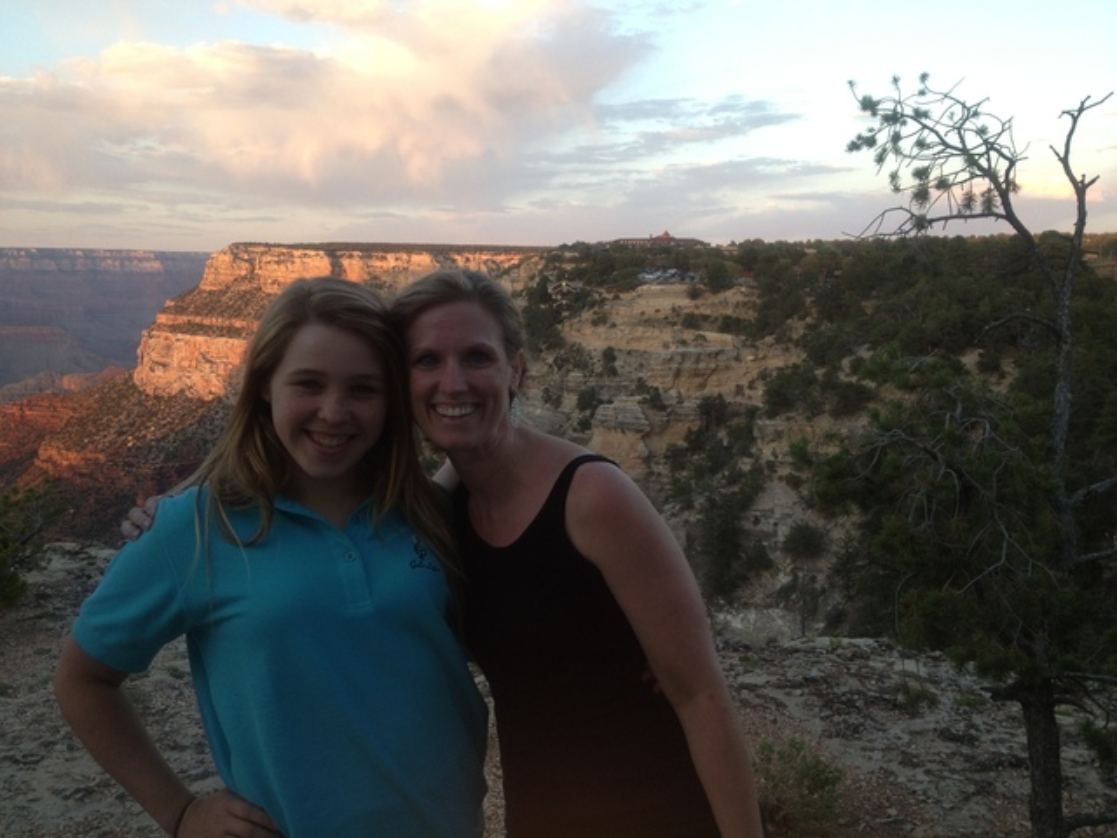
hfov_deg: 52.6
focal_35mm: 35
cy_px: 419
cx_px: 558
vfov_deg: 40.7
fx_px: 1129
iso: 50
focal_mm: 4.28
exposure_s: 1/73
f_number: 2.4
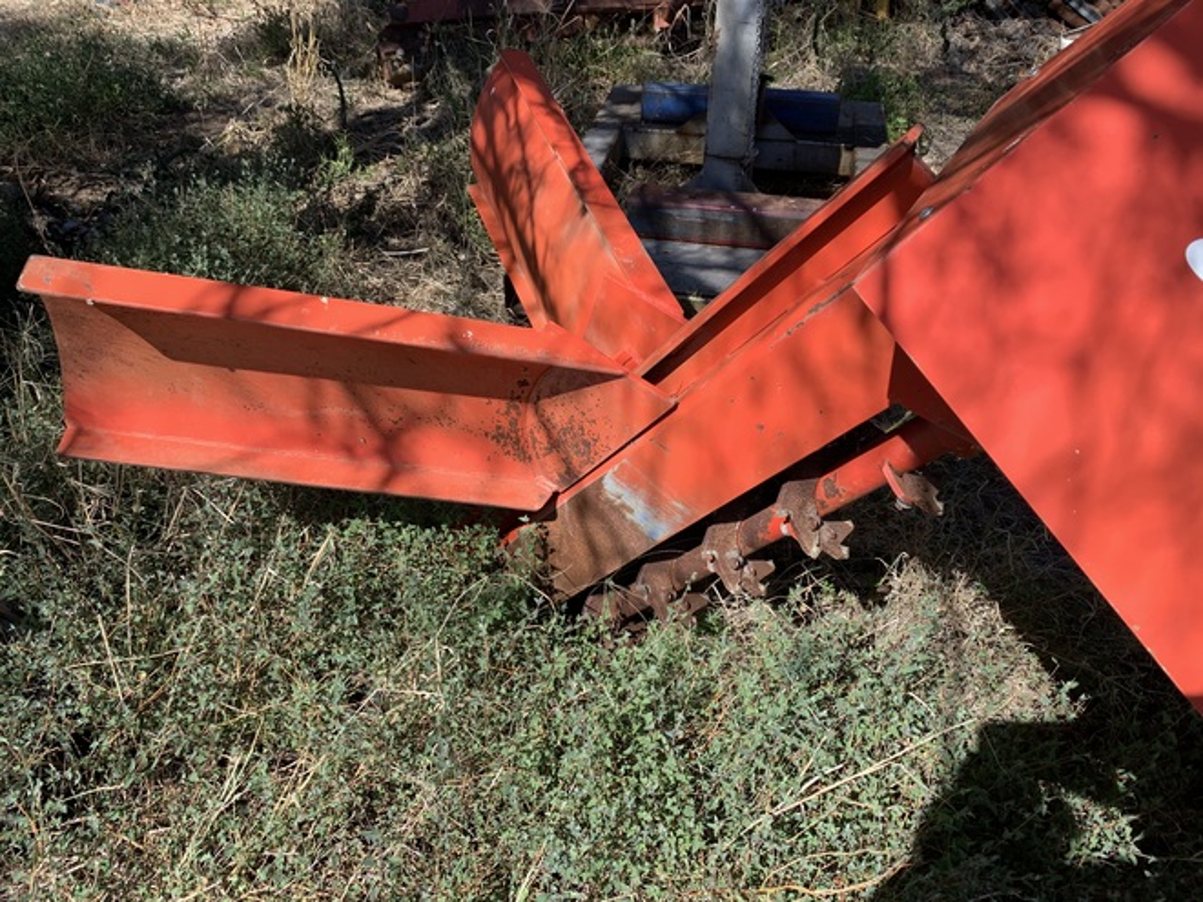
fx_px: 904
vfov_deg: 53.1
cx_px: 602
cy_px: 451
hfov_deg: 67.3
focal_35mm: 26
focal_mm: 4.25
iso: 25
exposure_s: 1/879
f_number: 1.8
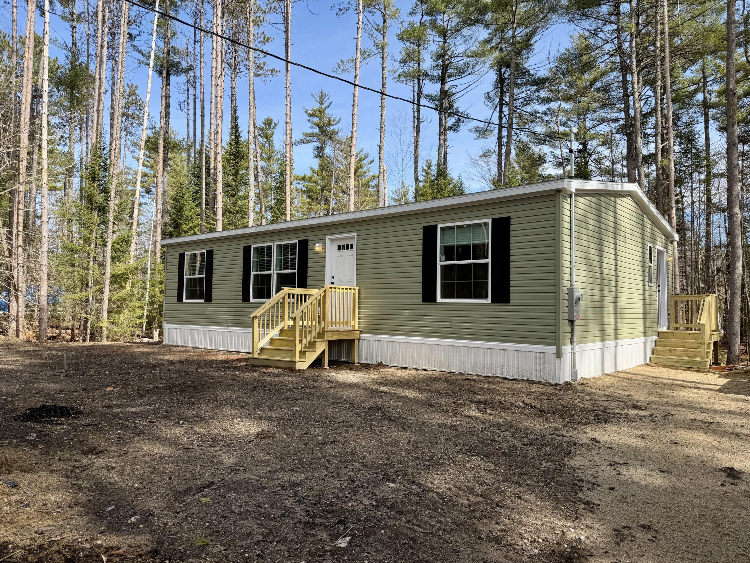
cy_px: 282
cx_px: 375
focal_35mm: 24
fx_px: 520
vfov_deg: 56.8
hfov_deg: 71.6
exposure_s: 1/2000
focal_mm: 6.76
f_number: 1.78
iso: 80
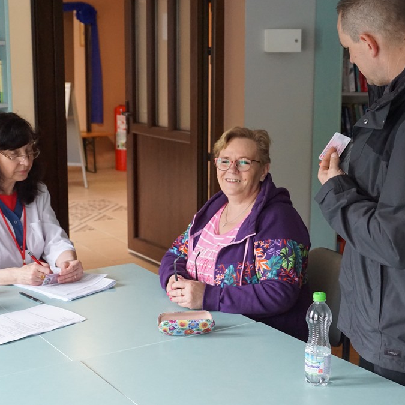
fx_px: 768
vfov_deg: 29.6
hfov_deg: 29.5
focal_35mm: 58
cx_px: 231
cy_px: 201
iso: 2500
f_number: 4
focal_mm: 30
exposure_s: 1/160
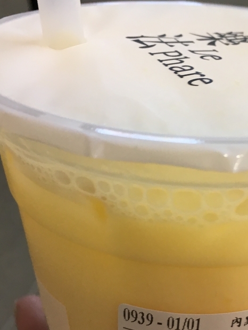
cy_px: 218
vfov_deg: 34.1
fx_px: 535
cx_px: 203
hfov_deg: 25.6
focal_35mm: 56
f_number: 2.2
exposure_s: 1/30
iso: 32
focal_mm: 4.15
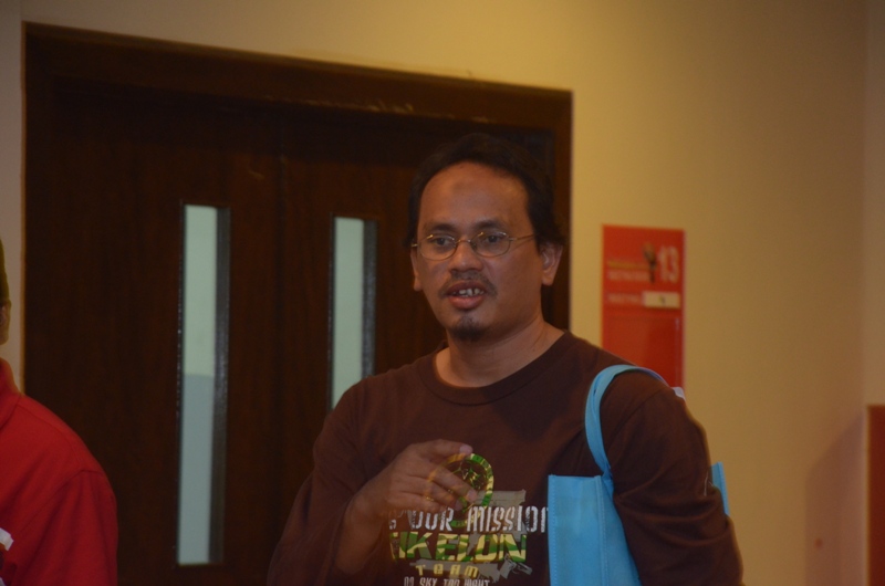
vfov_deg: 6.8
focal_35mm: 202
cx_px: 442
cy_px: 293
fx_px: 4968
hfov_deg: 10.2
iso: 1600
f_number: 9
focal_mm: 135
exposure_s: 1/20
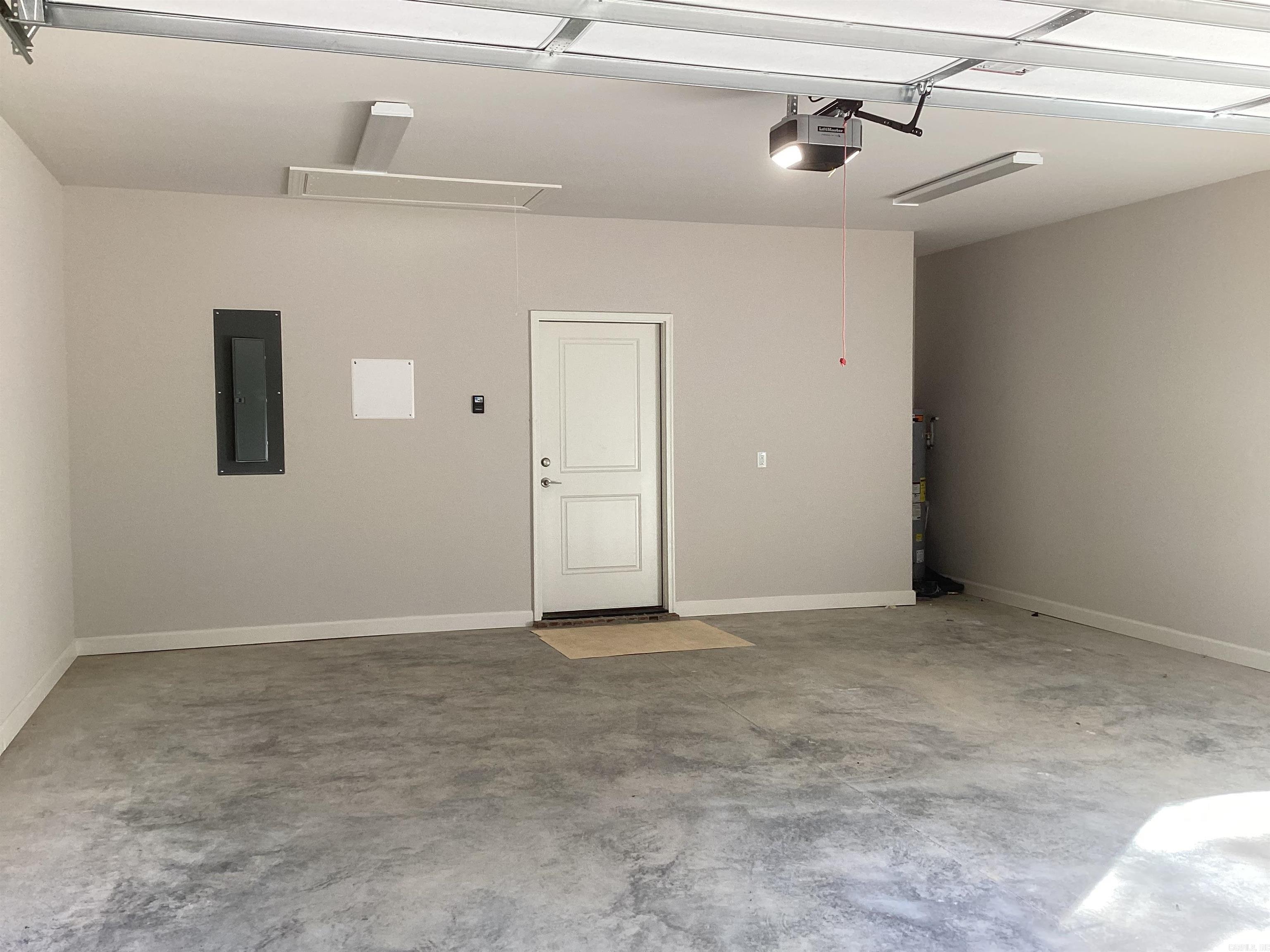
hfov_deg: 58.4
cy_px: 476
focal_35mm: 31
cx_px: 635
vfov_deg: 45.4
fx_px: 1137
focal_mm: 3.3
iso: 40
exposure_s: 1/120
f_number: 2.4
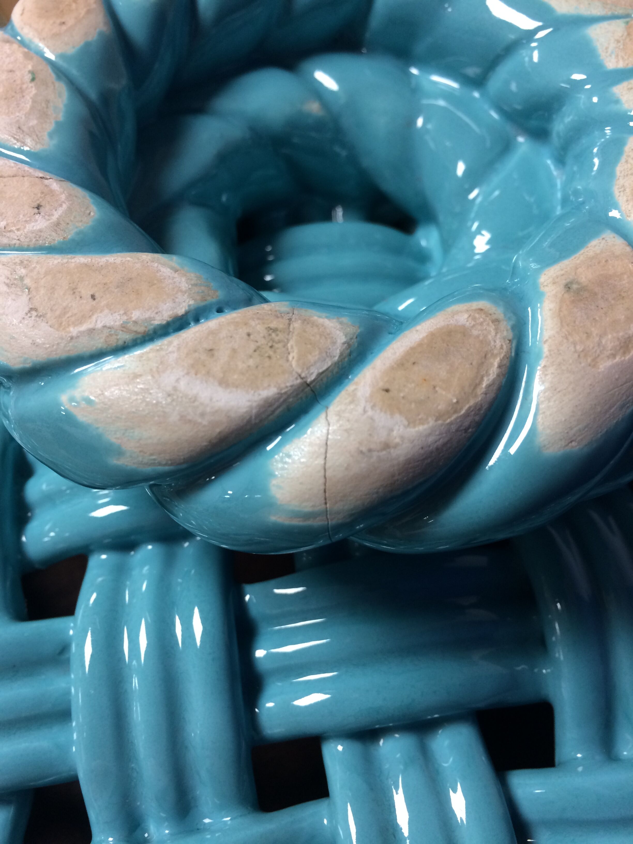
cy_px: 422
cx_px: 316
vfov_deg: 61.7
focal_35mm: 29
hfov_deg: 48.2
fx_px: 707
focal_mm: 4.15
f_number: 2.2
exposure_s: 1/33
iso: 80
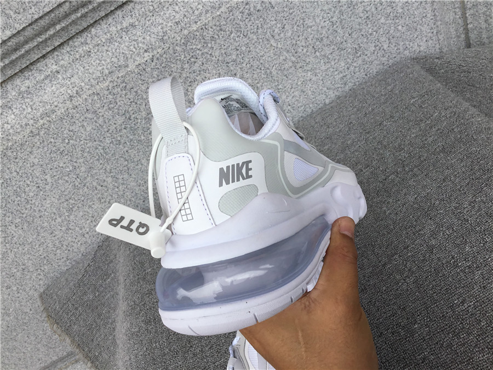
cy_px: 185
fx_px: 442
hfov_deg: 58.4
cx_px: 246
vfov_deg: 45.4
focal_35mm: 31
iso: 25
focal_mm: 3.3
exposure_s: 1/362
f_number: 2.4
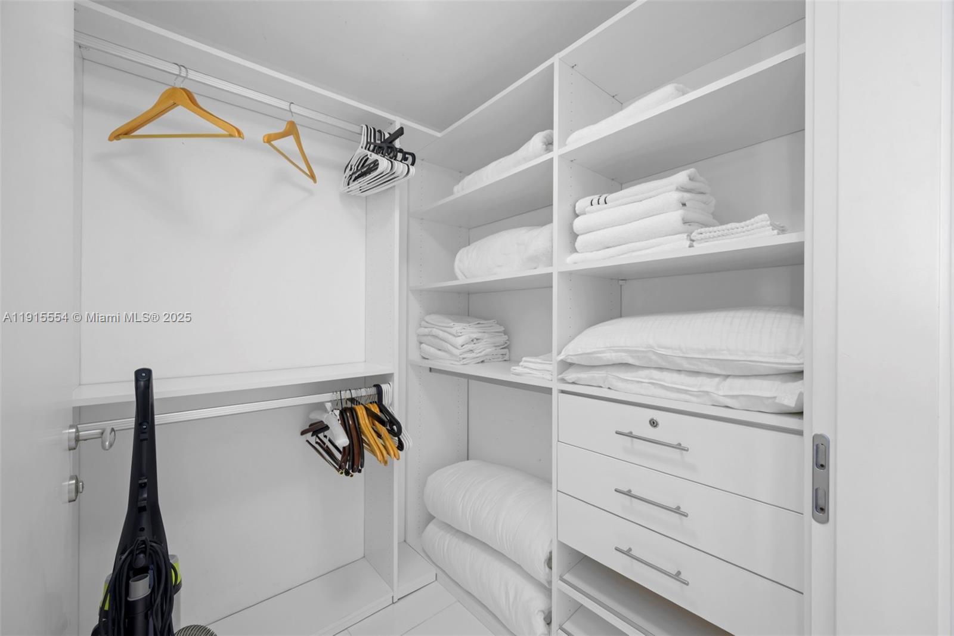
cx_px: 477
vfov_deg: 81.2
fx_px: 371
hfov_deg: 104.3
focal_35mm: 14
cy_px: 318
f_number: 8
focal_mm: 14
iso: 100
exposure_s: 1/1.67
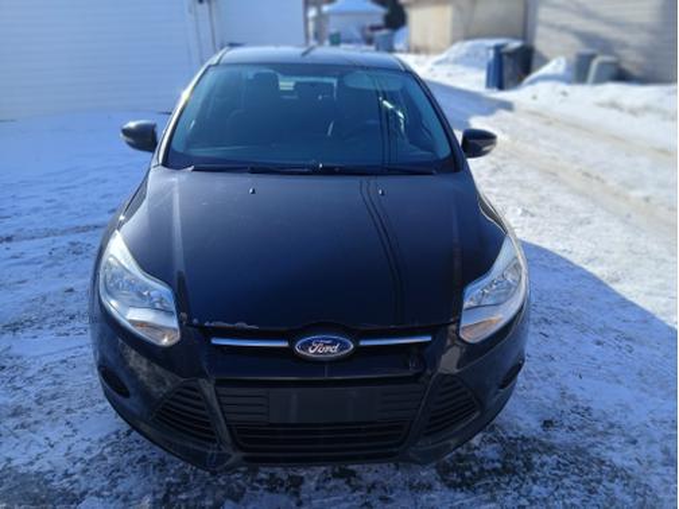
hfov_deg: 67.3
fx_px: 510
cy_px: 254
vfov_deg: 53.1
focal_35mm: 26
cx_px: 340
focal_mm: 3.98
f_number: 1.8
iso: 20
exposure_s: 1/335
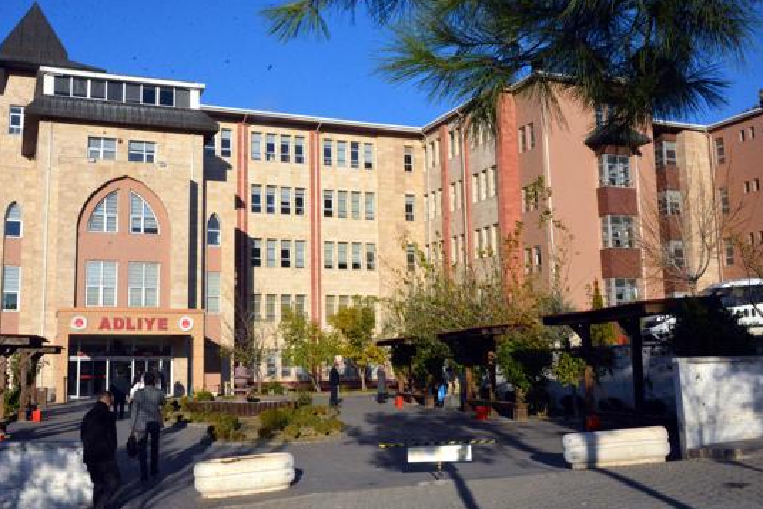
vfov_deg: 34.2
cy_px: 262
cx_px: 338
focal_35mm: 39
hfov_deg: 49.4
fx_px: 827
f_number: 22
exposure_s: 1/2000
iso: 5000
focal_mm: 34
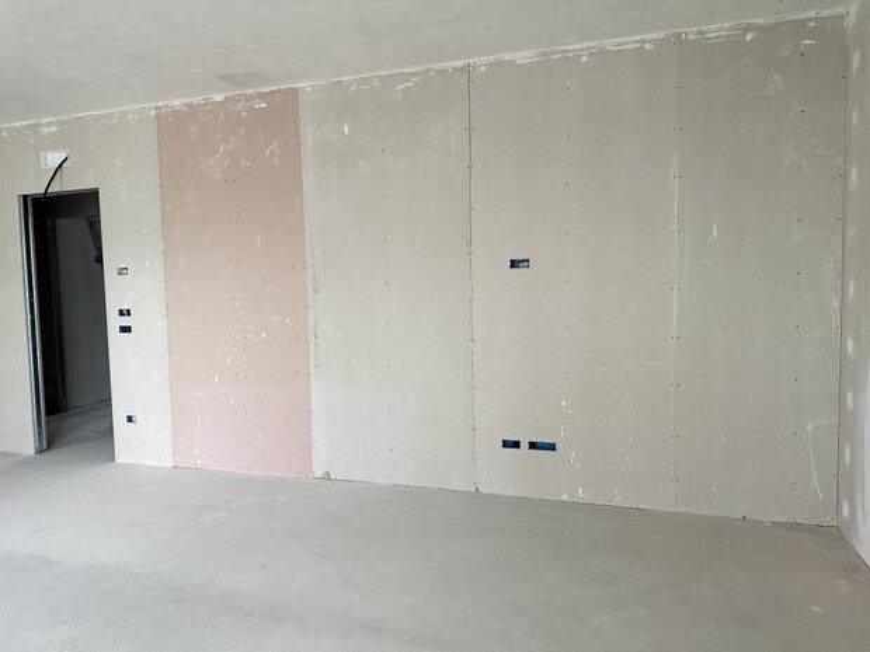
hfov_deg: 71.6
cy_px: 326
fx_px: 603
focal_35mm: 24
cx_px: 435
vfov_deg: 56.8
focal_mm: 6.86
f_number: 1.78
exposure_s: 1/60
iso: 250
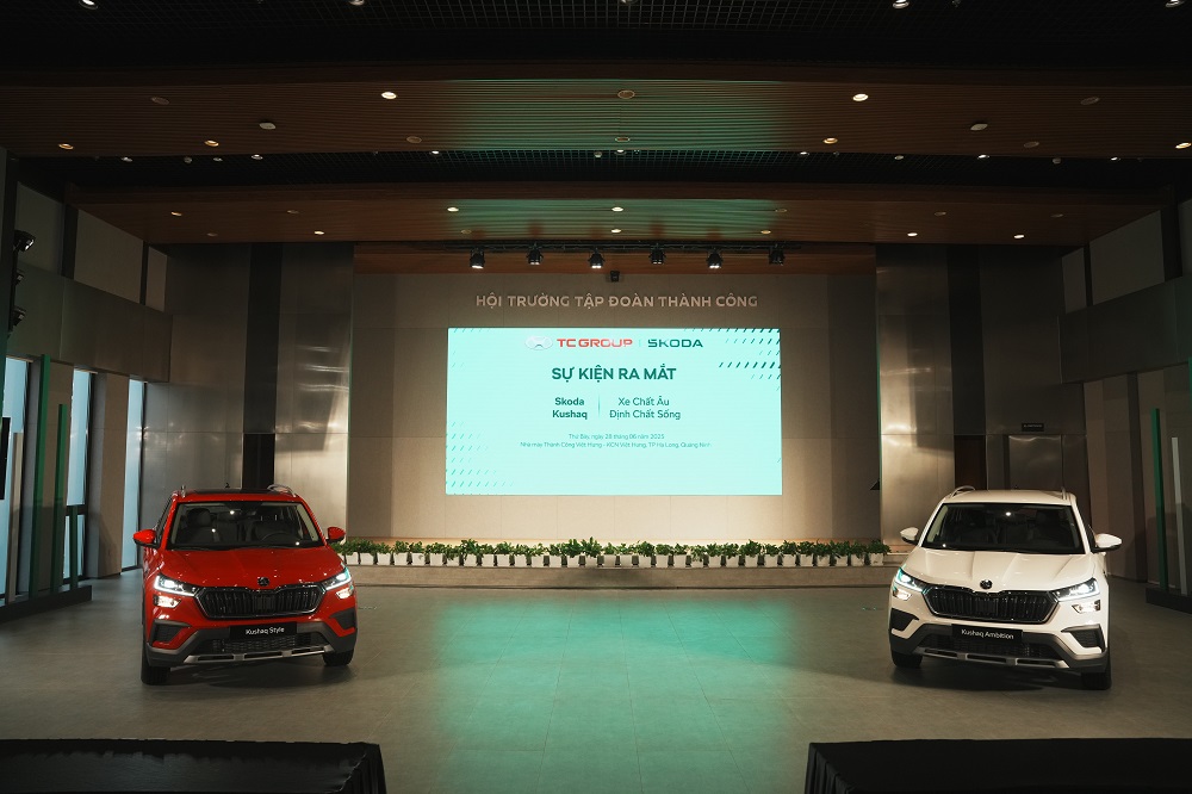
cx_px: 596
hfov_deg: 73.8
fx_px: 794
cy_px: 397
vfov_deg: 53.1
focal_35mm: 24
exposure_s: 1/250
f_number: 4.5
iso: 800
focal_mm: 24
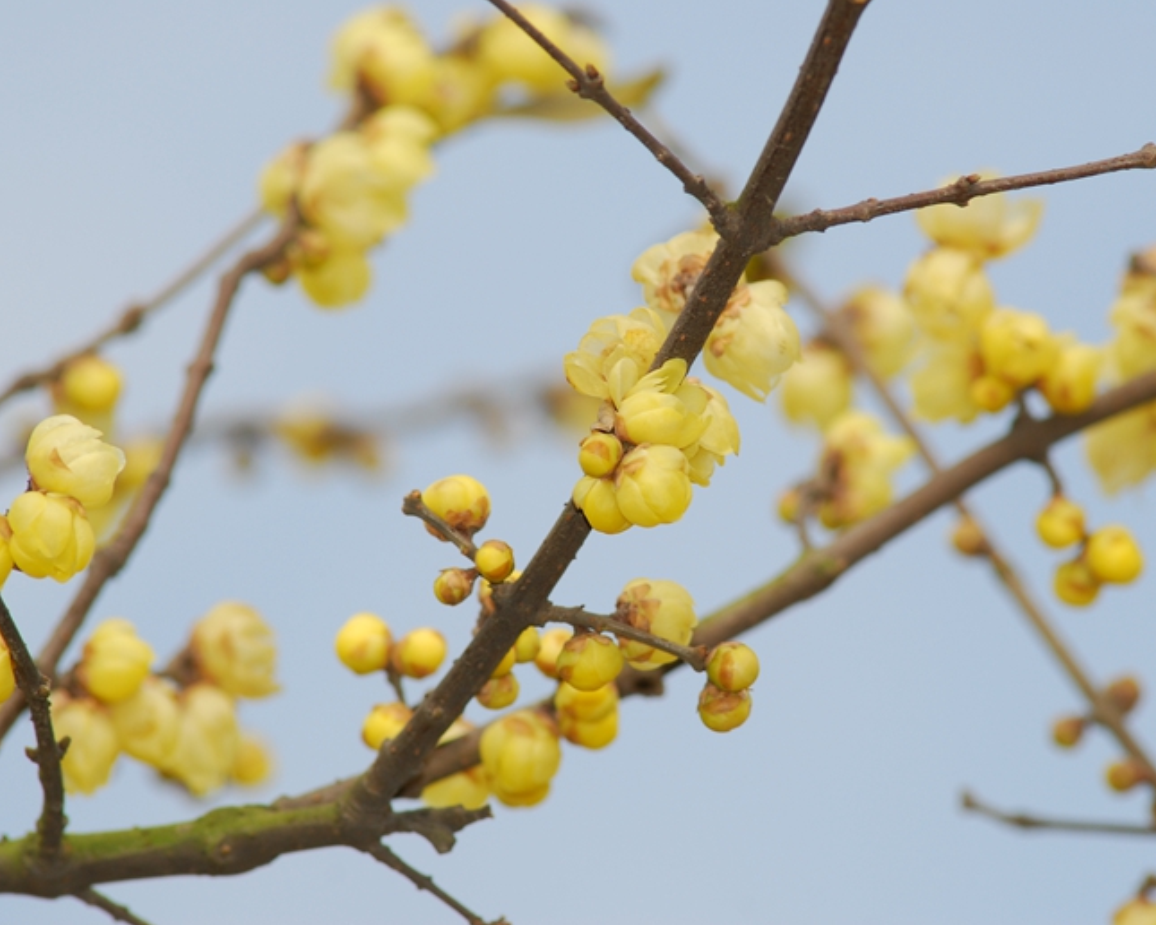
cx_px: 638
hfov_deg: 6.1
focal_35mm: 315
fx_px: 10777
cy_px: 459
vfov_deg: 4.9
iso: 100
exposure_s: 1/200
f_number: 8
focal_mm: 180
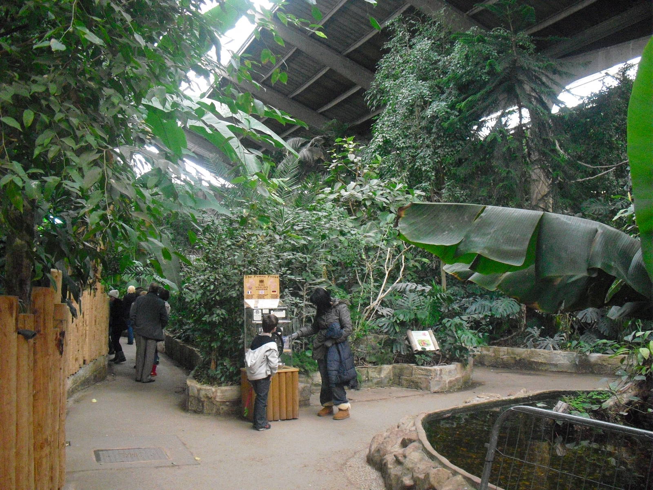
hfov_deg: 51.4
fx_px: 679
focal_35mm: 36
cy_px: 245
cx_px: 326
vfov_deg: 39.7
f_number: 3.1
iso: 800
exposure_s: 1/100
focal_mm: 6.3
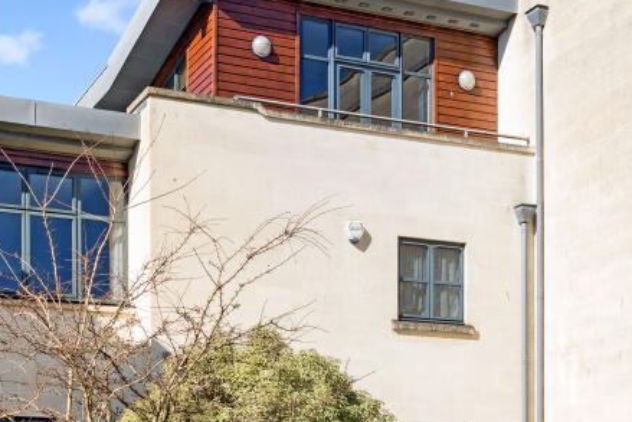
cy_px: 404
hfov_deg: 31.4
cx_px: 164
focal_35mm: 63
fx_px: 1106
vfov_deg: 21.0
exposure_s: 1/640
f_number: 8
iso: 500
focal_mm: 27
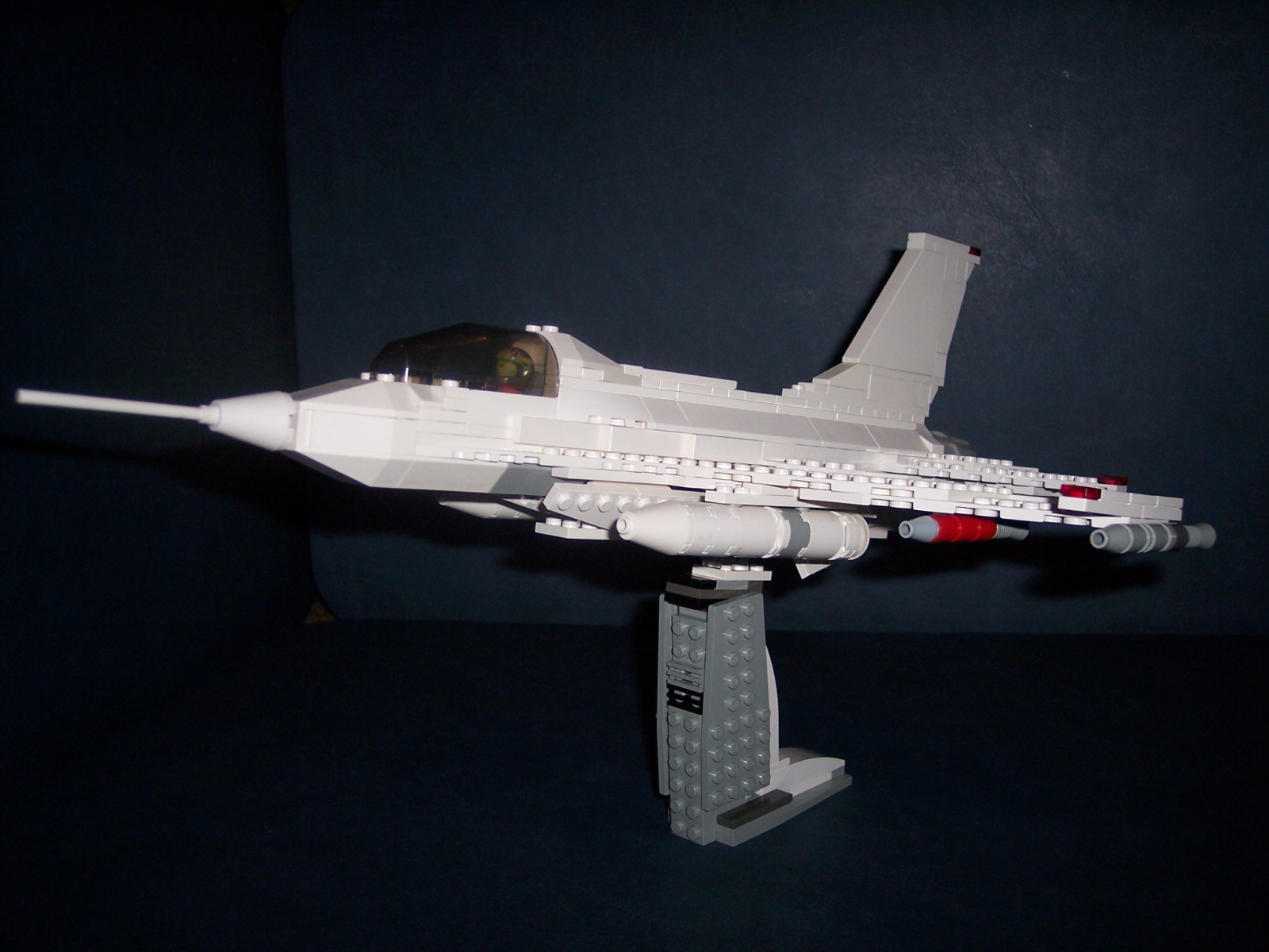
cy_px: 476
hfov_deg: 47.9
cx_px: 634
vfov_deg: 36.8
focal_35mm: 39
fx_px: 1430
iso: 100
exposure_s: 1/60
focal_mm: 8
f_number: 2.8
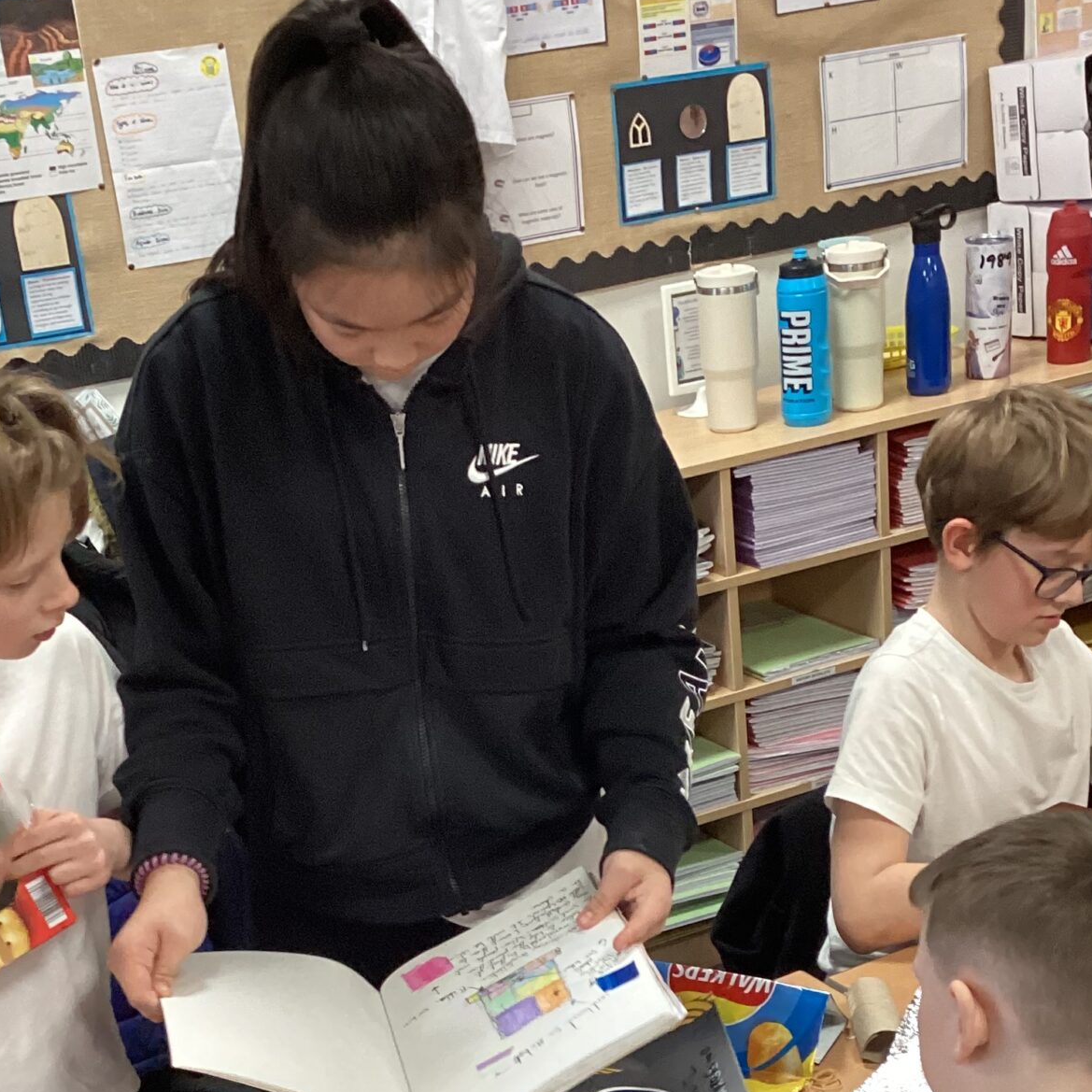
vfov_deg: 28.0
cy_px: 872
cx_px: 520
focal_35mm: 60
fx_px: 2141
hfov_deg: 28.6
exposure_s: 1/60
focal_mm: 3.3
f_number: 2.4
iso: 250
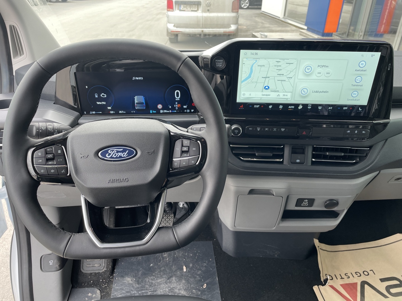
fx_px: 302
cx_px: 201
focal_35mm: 26
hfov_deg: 67.3
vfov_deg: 53.1
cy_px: 150
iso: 64
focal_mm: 4.2
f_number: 1.6
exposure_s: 1/121
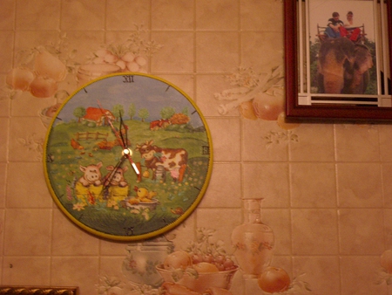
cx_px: 196
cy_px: 148
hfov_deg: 31.2
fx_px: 702
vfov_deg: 23.7
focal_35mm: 62
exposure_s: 1/50
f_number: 3.5
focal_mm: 10.2
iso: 200
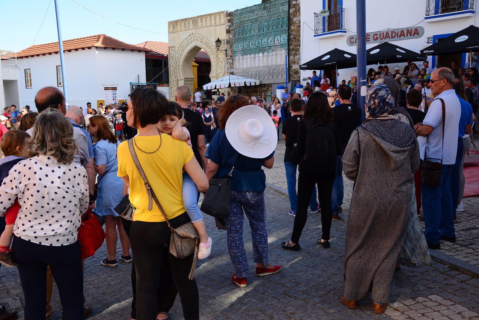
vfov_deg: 36.0
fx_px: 492
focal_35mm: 37
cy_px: 159
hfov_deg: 51.9
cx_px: 235
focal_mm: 24
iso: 400
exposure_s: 1/1250
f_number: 3.8
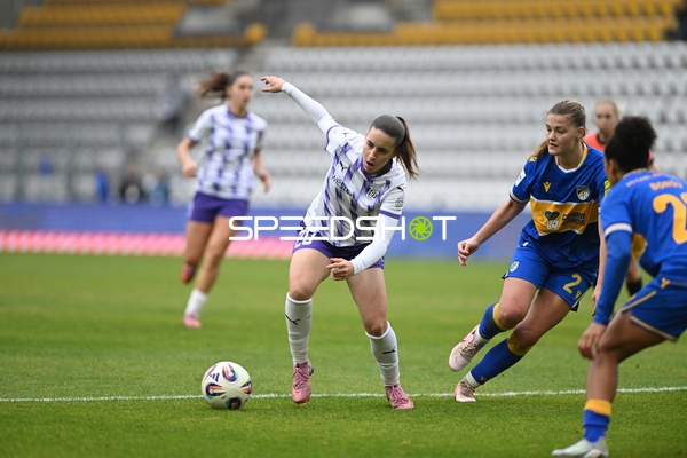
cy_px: 229
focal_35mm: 300
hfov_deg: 6.9
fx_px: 5725
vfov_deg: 4.6
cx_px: 344
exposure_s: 1/2000
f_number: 2.8
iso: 900
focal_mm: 300
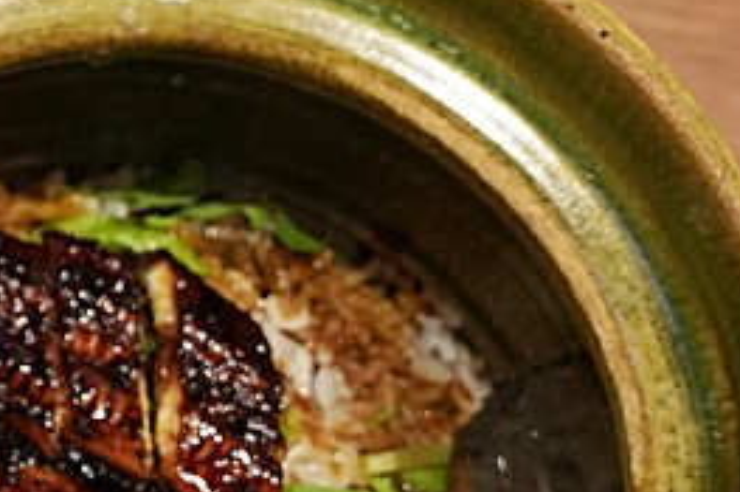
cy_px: 89
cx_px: -340
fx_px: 3841
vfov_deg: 7.3
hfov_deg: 10.6
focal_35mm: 187
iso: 3200
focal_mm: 32.2
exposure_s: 1/60
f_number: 3.2
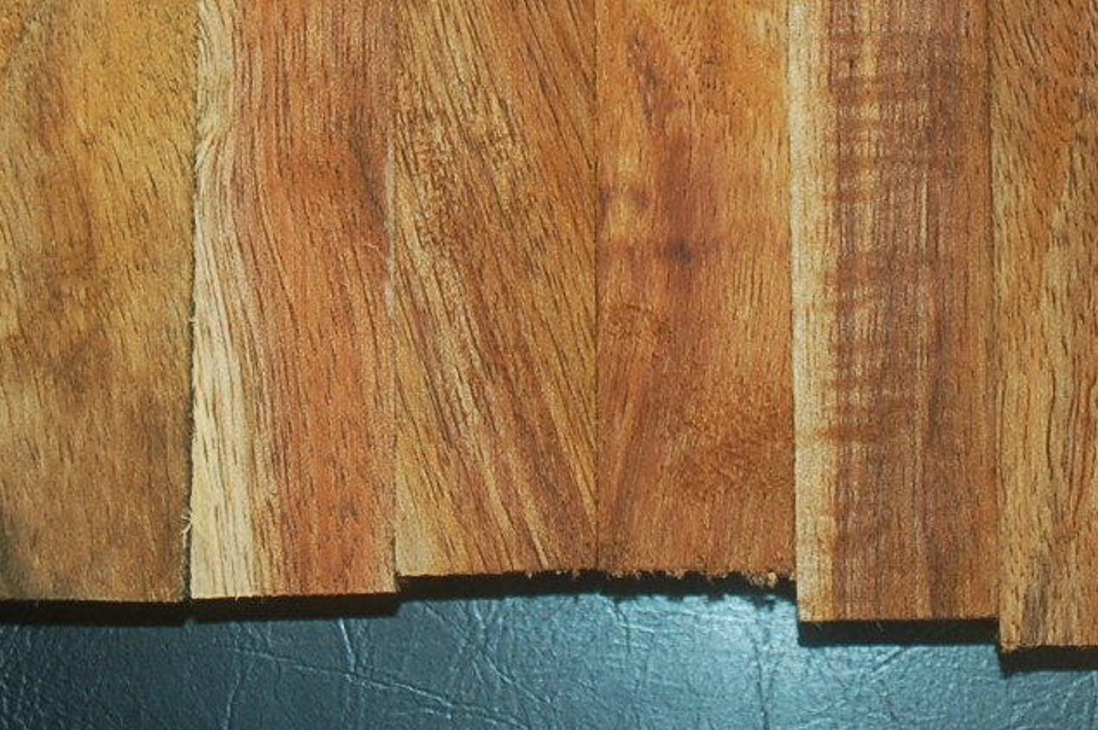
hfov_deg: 15.2
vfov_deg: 10.0
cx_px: 795
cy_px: -90
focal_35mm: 135
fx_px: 4113
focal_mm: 38
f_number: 4.5
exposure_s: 1/60
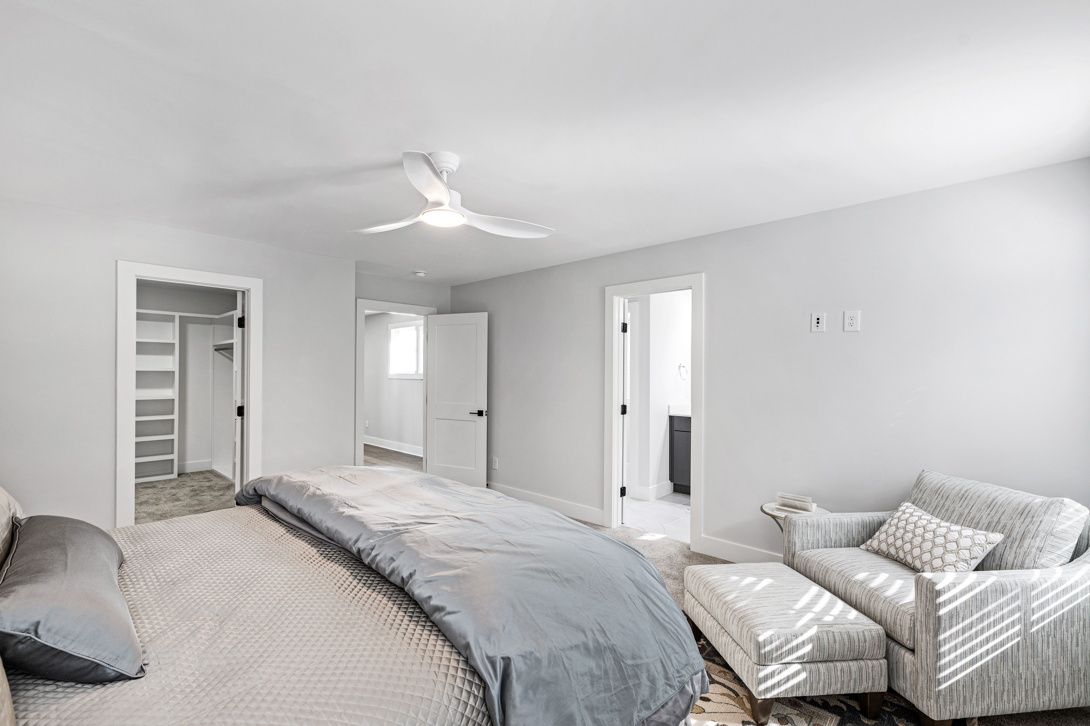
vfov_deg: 77.3
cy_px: 363
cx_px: 545
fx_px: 454
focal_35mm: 15
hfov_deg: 100.4
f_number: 8
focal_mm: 10
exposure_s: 1/2.5
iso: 100
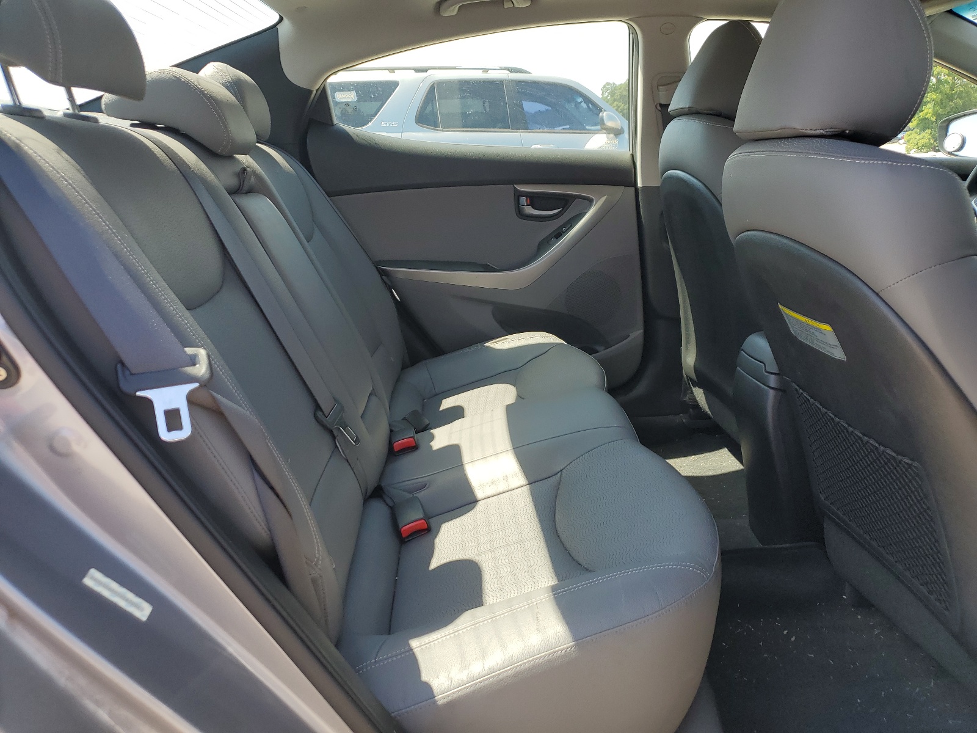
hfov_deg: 67.3
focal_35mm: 26
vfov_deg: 53.1
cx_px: 488
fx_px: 734
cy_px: 366
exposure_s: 1/588
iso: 50
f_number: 1.5
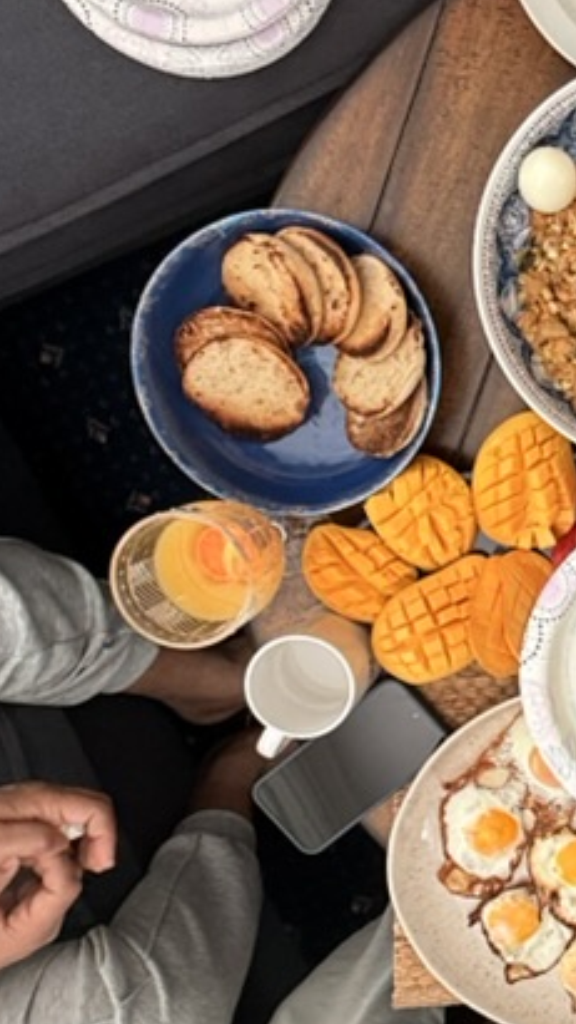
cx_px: 701
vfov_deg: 52.8
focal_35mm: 38
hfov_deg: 27.3
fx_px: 1032
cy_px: 488
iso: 80
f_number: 2.2
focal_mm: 2.22
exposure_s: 1/99
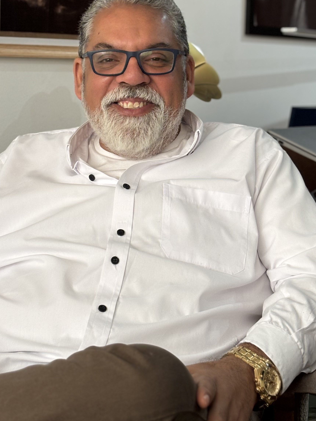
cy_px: 77
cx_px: 113
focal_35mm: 91
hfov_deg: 16.2
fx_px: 1108
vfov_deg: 21.2
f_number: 1.6
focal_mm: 5.96
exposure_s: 1/60
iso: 64
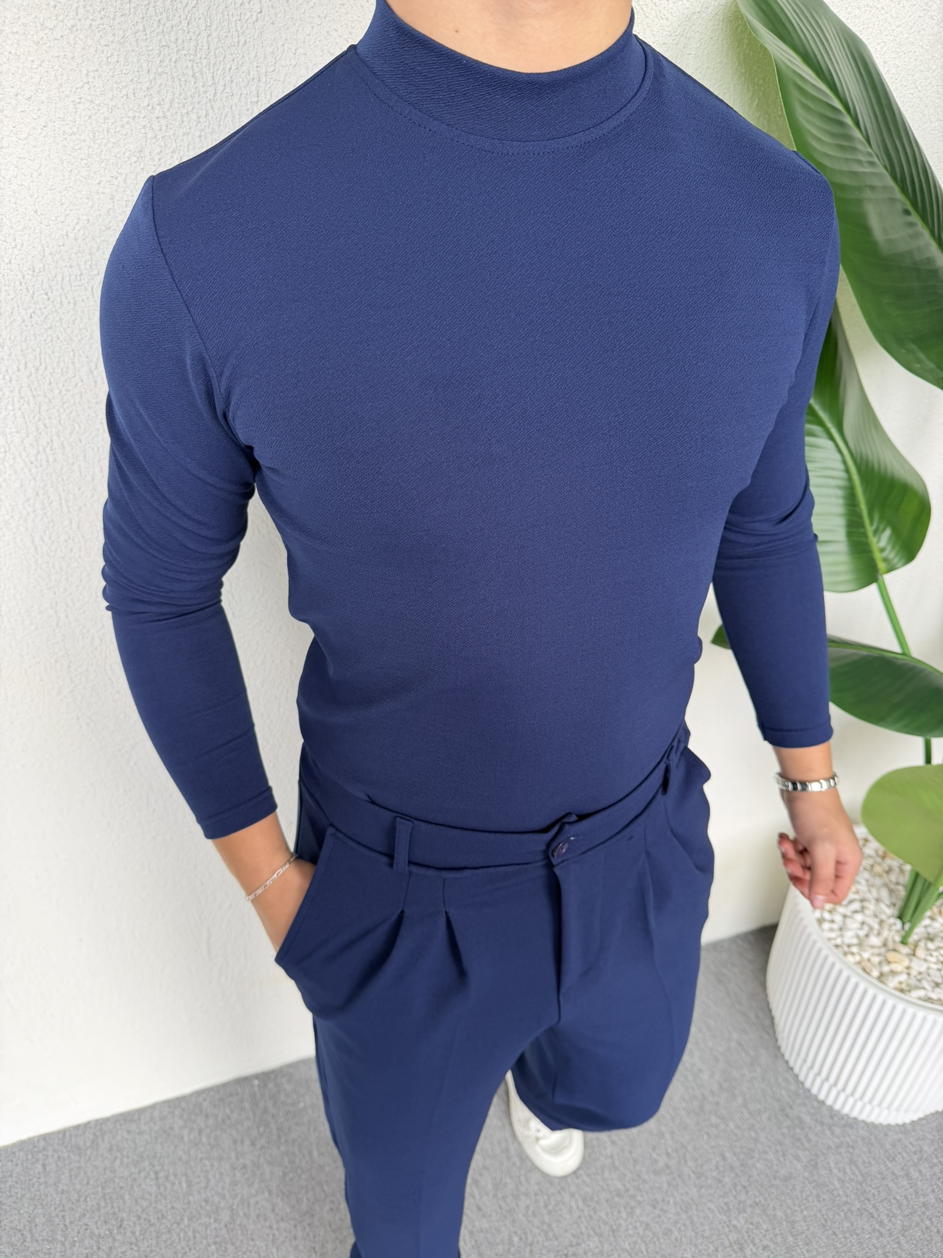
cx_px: 472
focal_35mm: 24
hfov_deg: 56.8
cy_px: 629
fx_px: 872
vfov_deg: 71.6
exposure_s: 1/153
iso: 100
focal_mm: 6.76
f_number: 1.78
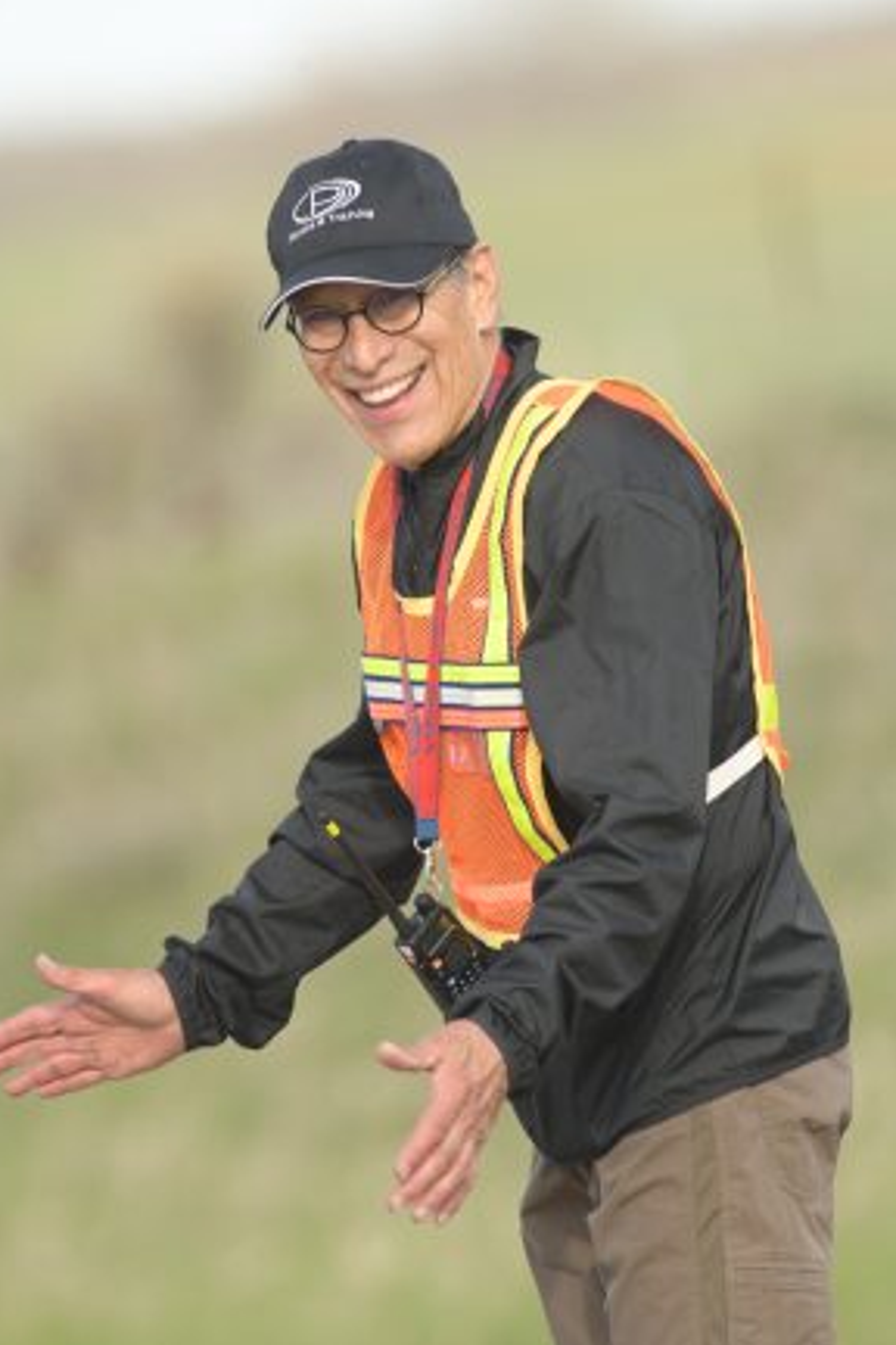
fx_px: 19449
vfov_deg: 4.0
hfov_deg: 2.6
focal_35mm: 521
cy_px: 672
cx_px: 432
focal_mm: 500
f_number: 5
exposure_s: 1/1000
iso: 800
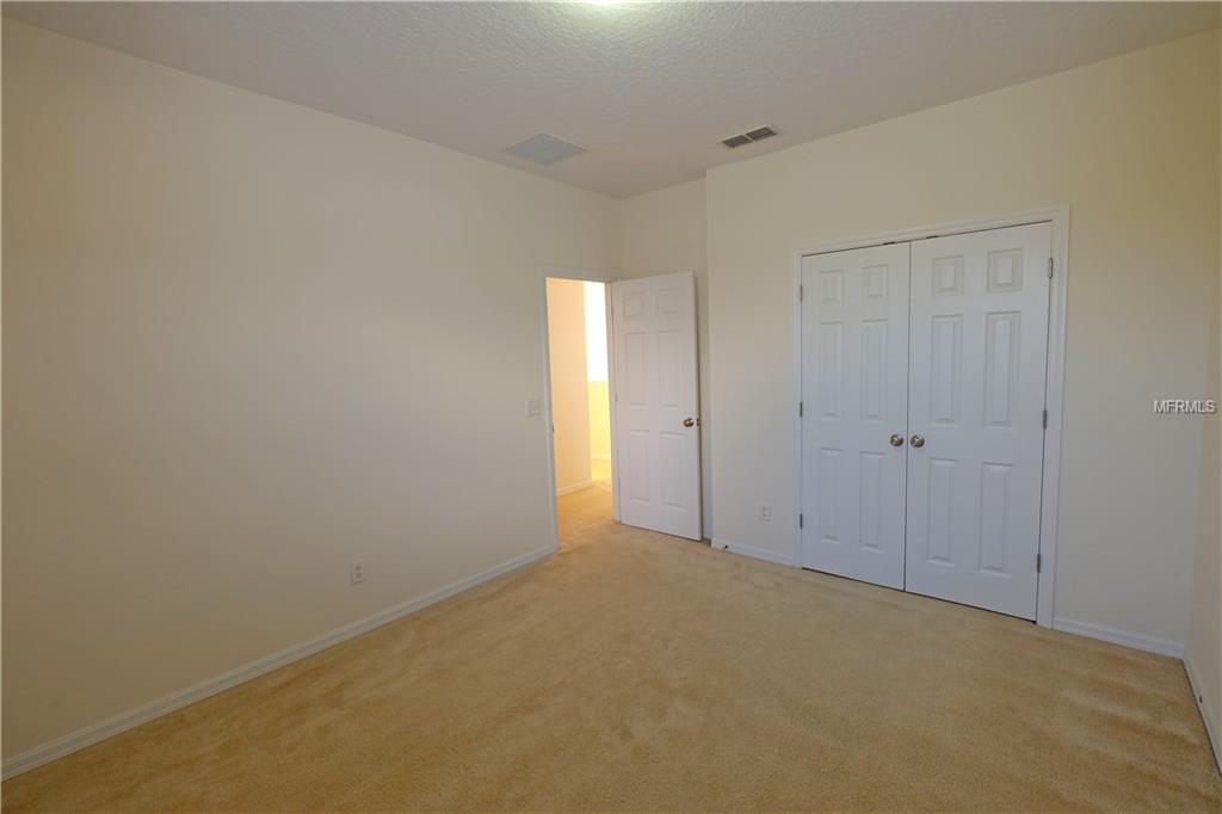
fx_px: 509
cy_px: 407
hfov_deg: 100.4
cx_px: 611
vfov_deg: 77.3
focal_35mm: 15
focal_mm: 10
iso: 640
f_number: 4
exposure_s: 1/30
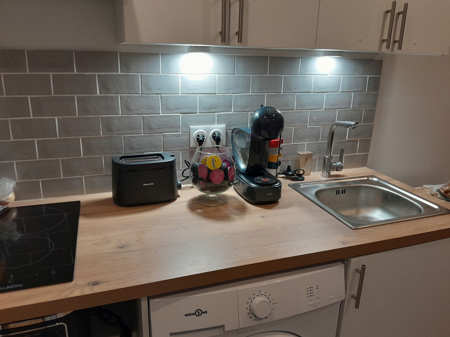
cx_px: 225
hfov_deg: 67.3
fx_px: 338
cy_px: 168
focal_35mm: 26
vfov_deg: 53.1
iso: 320
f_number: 1.8
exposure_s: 1/60
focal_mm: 3.98
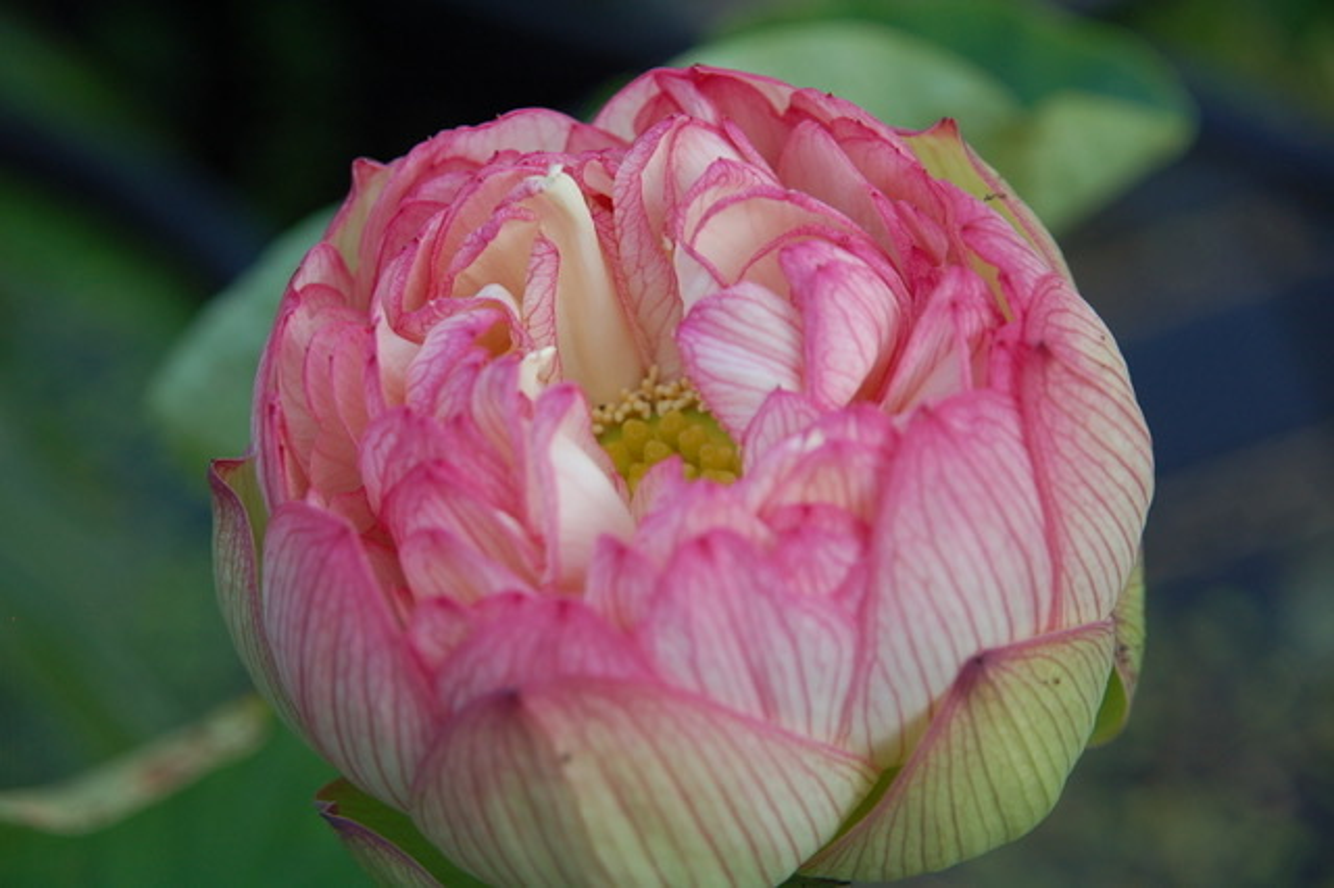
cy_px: 444
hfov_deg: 19.5
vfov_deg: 13.0
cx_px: 667
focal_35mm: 105
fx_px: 3889
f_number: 4.5
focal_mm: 70
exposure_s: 1/250
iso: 400
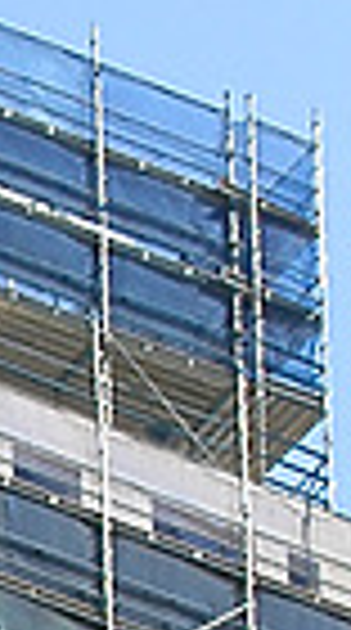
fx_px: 5906
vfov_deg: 6.1
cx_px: -464
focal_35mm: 354
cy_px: 716
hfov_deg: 3.4
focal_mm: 35
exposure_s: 1/250
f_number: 8
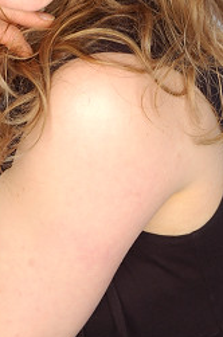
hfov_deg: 5.8
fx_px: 2214
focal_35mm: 237
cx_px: 118
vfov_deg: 8.7
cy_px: 15
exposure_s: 1/200
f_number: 9
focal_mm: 66
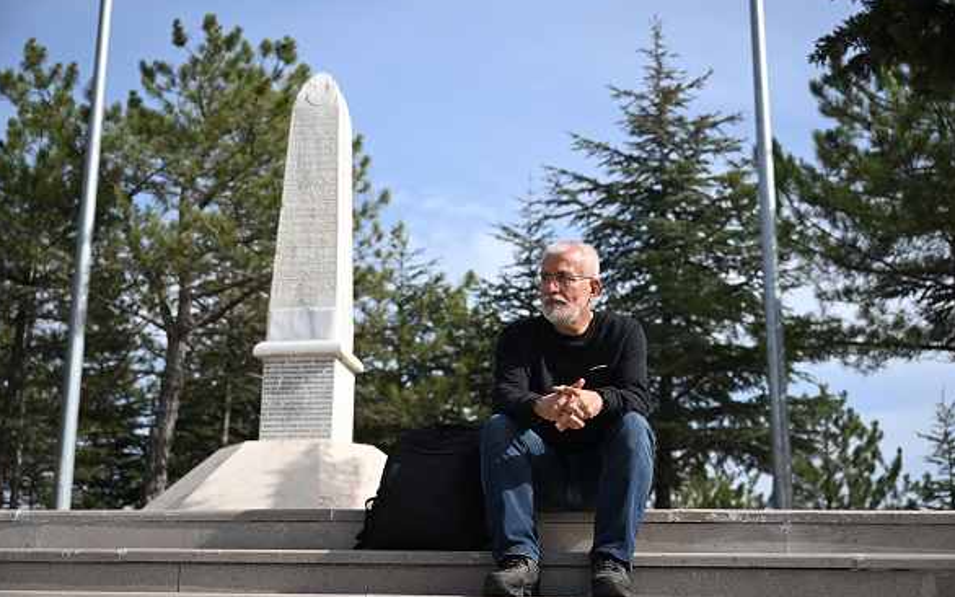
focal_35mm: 48
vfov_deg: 26.9
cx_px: 473
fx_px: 1249
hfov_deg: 41.8
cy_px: 312
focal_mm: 46
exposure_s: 1/1250
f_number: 3.2
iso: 80
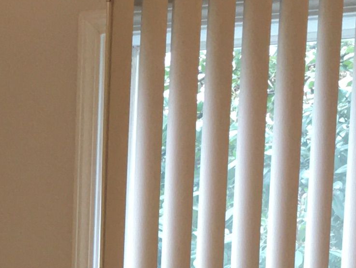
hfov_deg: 11.9
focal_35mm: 159
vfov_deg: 8.9
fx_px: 1636
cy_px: 495
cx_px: -155
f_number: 2.2
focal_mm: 4.15
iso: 80
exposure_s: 1/24
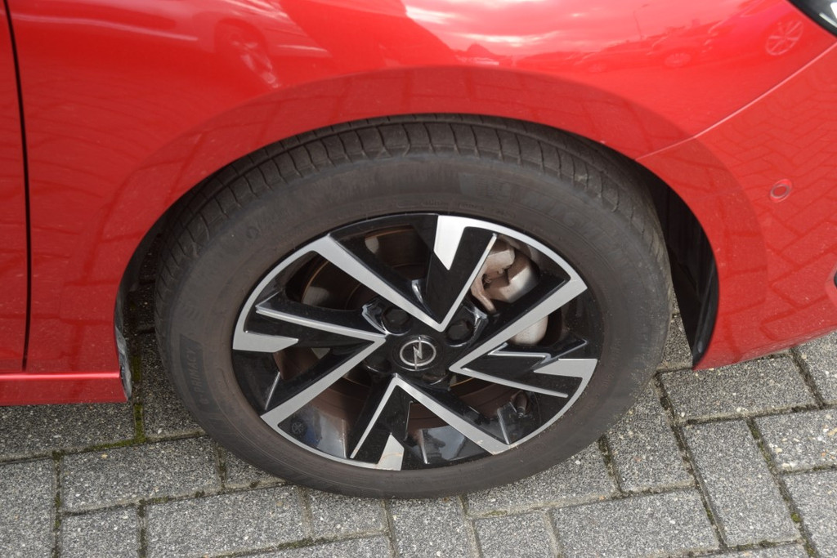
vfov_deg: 21.6
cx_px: 418
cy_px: 279
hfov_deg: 31.9
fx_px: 1465
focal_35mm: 63
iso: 400
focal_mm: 42
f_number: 5.6
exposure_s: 1/125
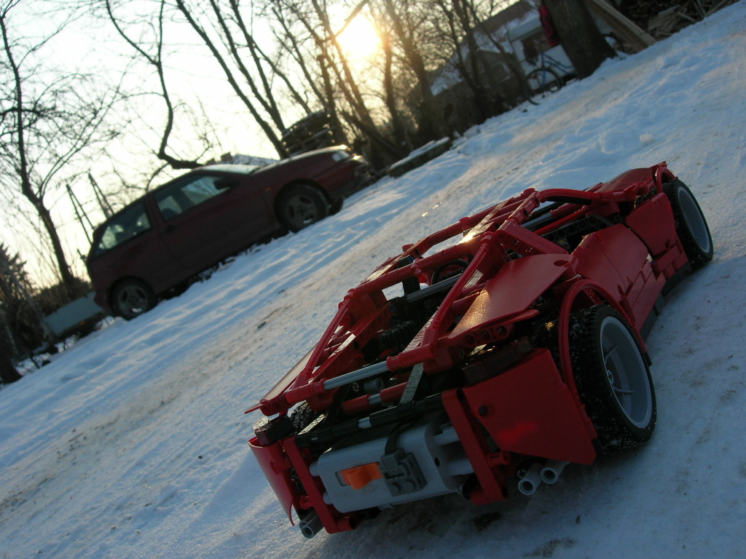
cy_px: 280
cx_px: 373
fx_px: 819
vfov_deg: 37.7
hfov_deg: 49.0
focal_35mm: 38
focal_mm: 7.8
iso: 64
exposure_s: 1/310
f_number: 4.8
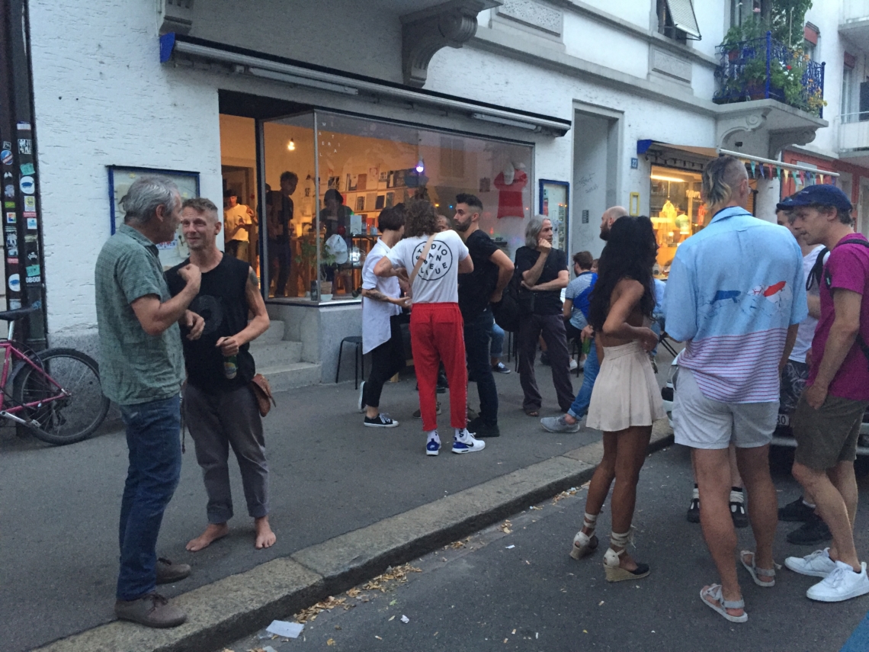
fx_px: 728
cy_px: 326
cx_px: 434
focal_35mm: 29
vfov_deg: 48.2
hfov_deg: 61.7
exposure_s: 1/33
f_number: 2.2
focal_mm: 4.15
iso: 320
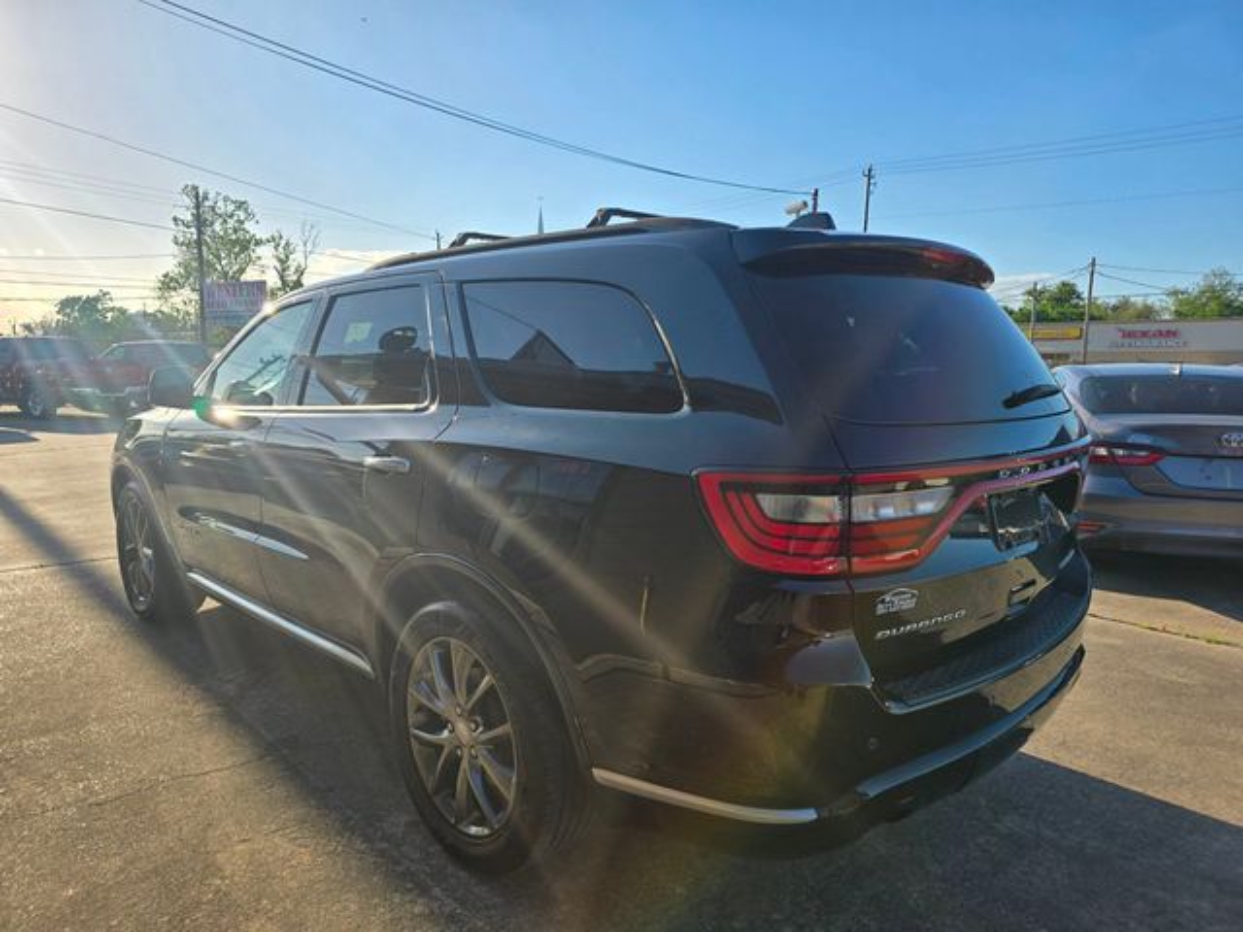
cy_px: 466
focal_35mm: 23
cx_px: 622
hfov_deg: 73.9
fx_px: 826
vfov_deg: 58.9
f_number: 1.7
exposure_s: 1/878
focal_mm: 6.3
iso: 12
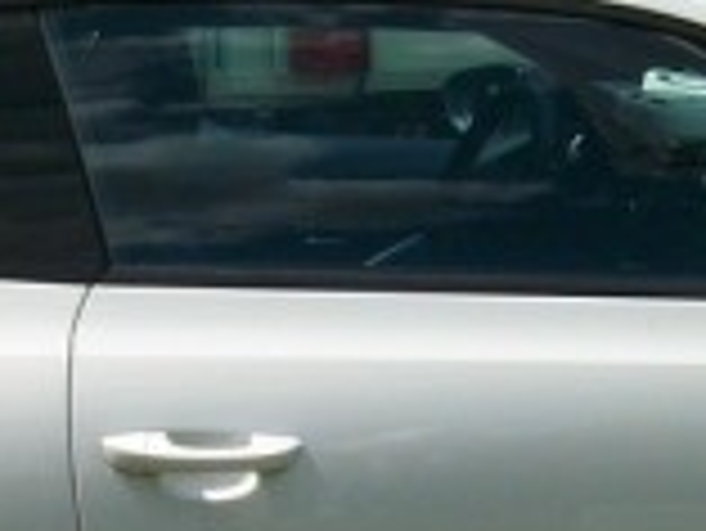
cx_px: 360
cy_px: 410
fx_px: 3531
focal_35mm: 173
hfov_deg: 11.4
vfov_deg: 8.6
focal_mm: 5.7
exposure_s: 1/479
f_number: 5.5
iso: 80
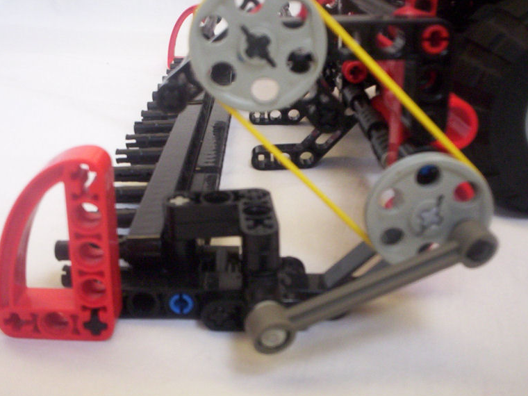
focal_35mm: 40
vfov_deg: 36.0
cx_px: 265
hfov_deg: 46.8
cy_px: 191
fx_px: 610
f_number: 4.5
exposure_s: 1/83.4
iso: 140
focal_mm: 4.99
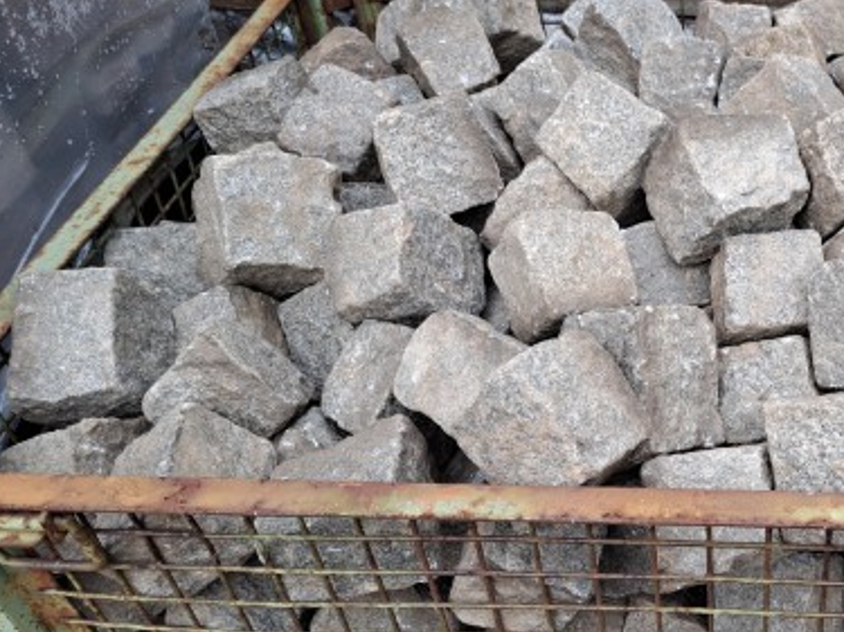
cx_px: 713
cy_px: 378
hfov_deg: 43.0
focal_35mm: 41
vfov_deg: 35.0
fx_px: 999
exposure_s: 1/100
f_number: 1.8
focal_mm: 5.23
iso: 50
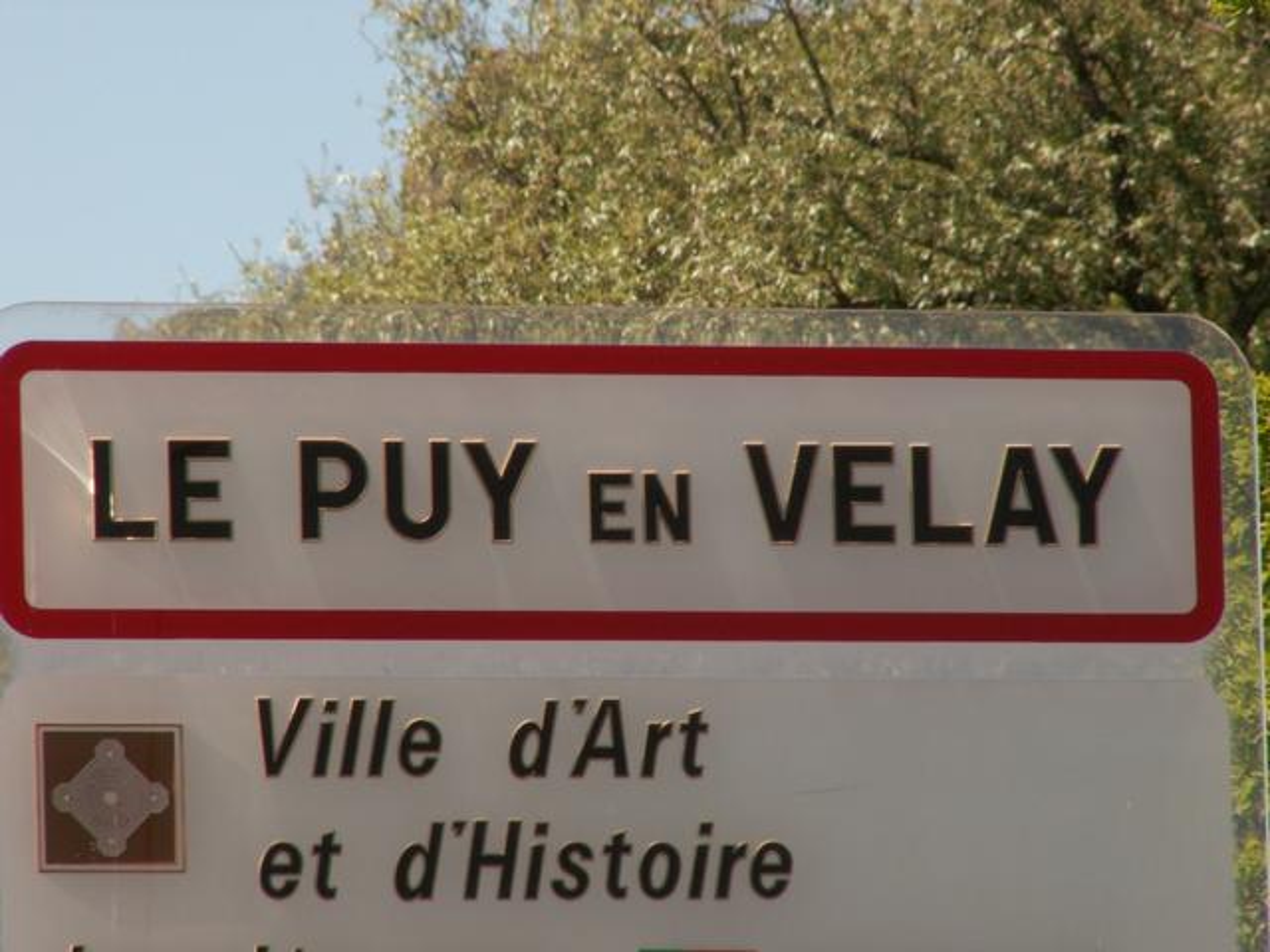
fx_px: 13244
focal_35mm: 361
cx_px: 635
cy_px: 476
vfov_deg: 4.1
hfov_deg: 5.5
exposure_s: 1/200
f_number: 6.3
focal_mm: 59.81
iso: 50
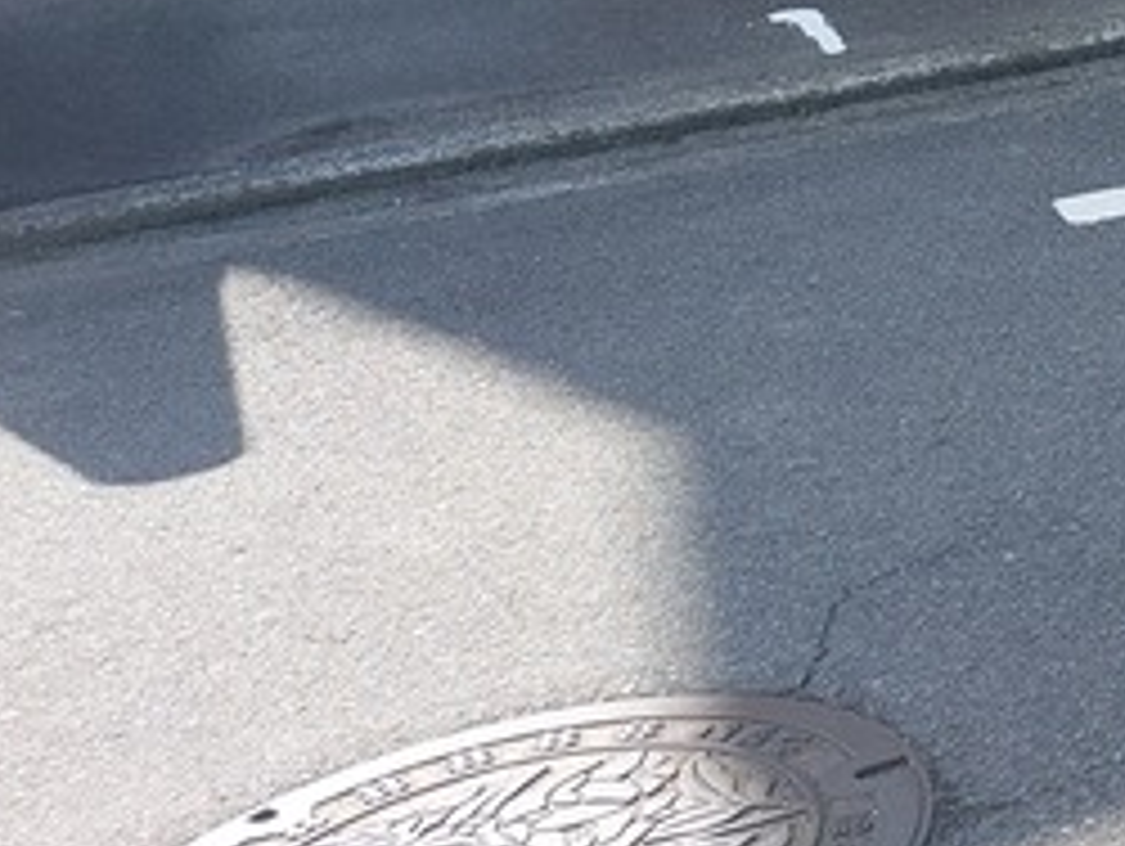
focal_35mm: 92
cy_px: -396
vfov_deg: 15.0
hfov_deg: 17.3
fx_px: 2993
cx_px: 2038
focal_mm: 5.23
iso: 25
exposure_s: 1/387
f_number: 1.8
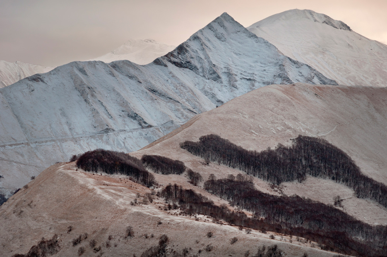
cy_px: 128
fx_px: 1530
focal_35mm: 142
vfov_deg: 9.6
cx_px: 194
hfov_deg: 14.4
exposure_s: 1/60
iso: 200
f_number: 8
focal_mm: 95
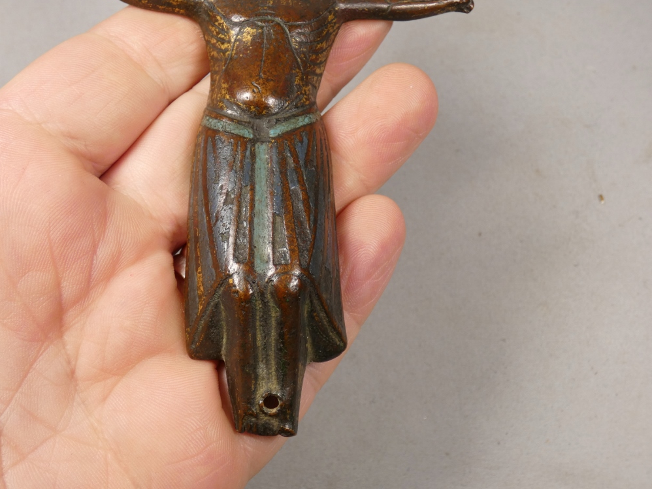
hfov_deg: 46.8
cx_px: 321
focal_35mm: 40
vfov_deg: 36.0
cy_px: 244
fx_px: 754
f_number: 3.6
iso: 80
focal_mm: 7.1
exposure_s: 1/125
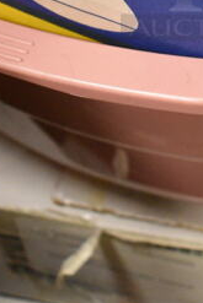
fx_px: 845
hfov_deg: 13.3
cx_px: 258
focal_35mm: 100
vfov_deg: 19.6
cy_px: -24
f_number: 4
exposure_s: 1/60
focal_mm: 18
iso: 2500
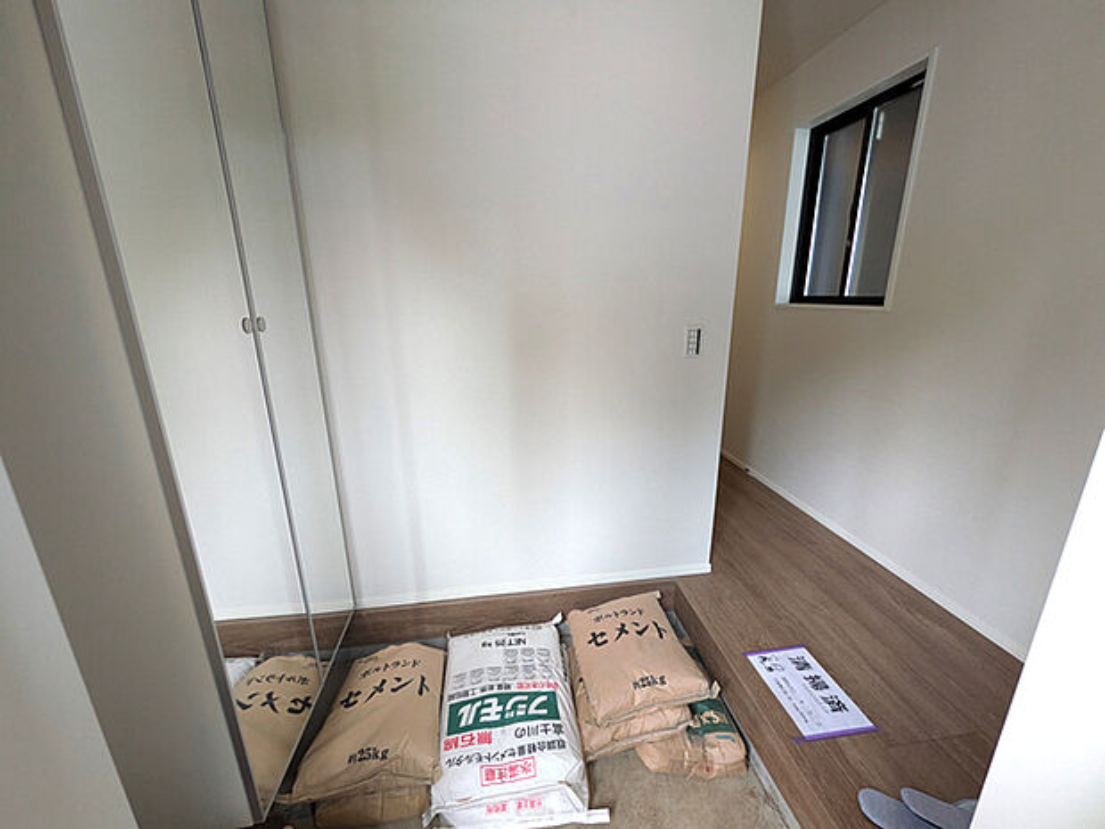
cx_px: 552
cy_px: 414
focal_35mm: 14
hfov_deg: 102.1
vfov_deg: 85.7
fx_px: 447
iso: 157
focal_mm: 1.83
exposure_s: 1/100
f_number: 2.2
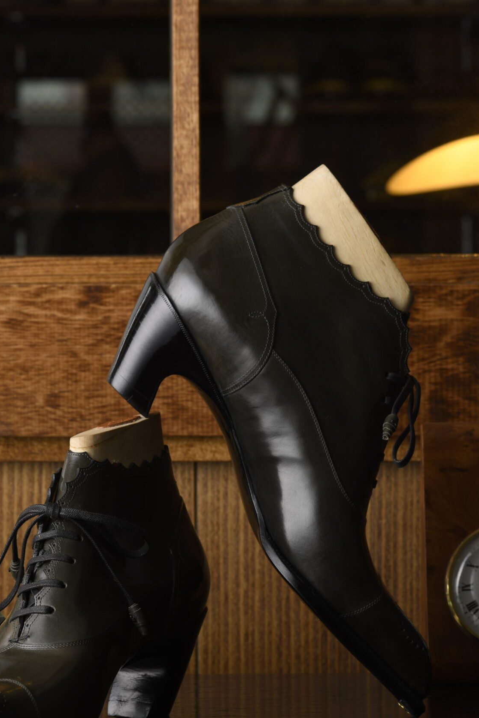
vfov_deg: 15.8
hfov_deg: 10.5
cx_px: 170
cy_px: 364
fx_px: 2594
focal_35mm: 130
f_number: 13
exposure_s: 1/6
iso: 100
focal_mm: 85
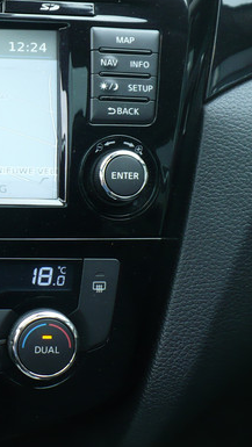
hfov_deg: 16.6
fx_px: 795
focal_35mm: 67
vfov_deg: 31.4
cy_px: 219
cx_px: -109
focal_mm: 6.1
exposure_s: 1/40
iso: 100
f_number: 2.8
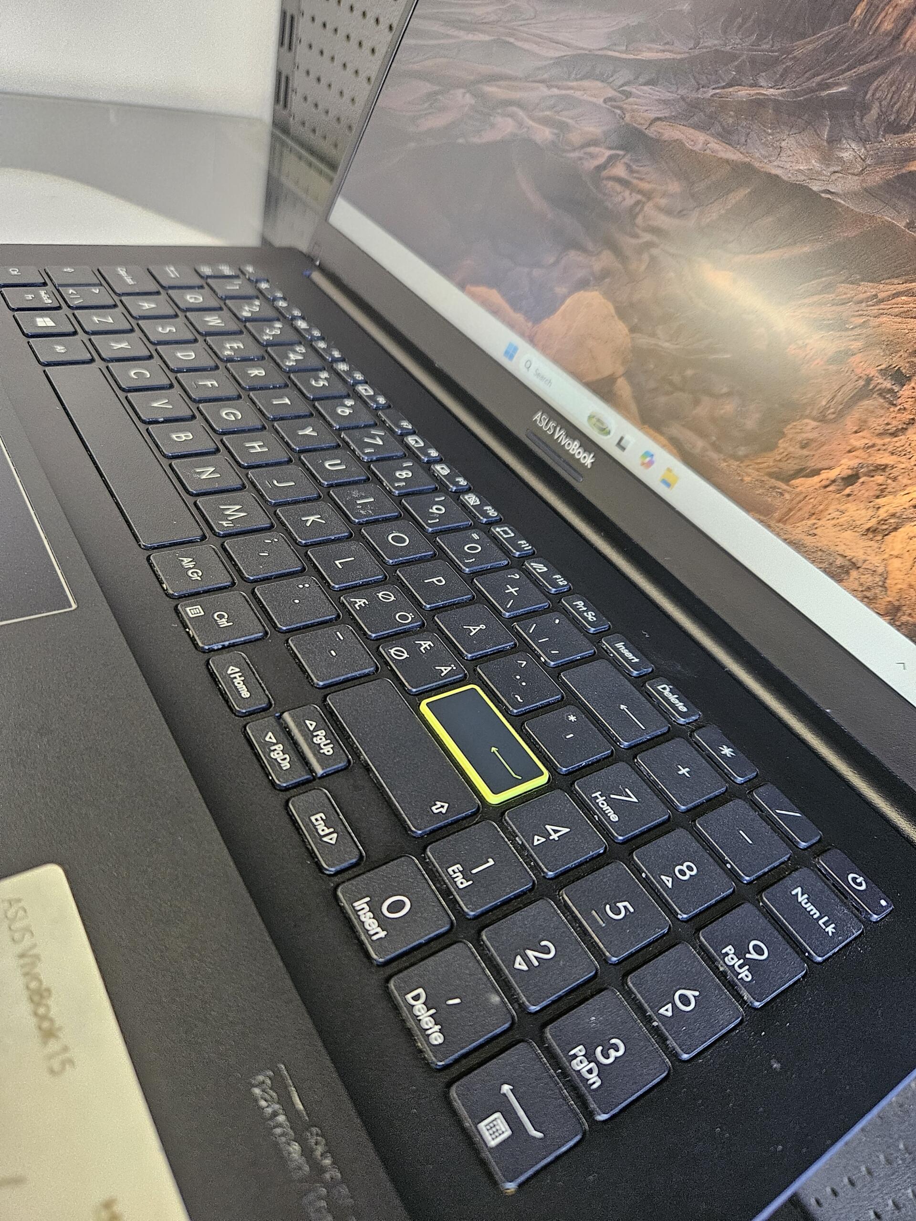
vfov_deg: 73.9
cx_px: 458
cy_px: 610
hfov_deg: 58.9
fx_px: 811
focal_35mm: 23
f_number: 1.8
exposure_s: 1/100
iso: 800
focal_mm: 5.4
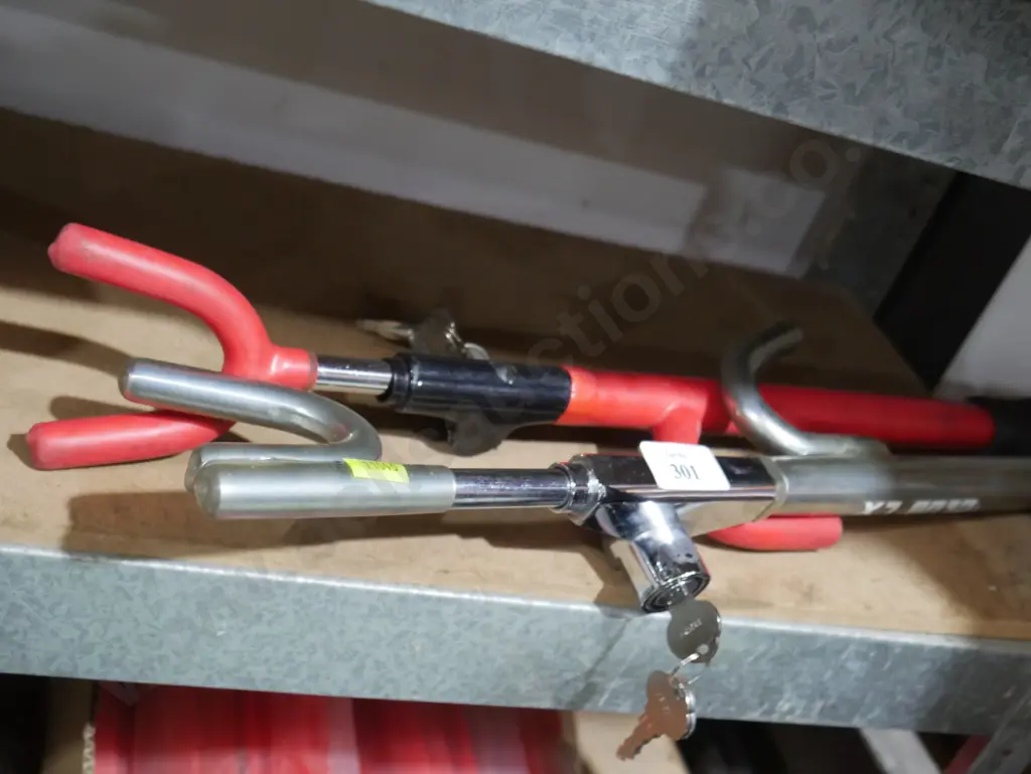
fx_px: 1252
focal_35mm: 42
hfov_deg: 44.8
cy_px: 387
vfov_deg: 34.4
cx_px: 516
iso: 2500
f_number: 4.6
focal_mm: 21
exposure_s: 1/60
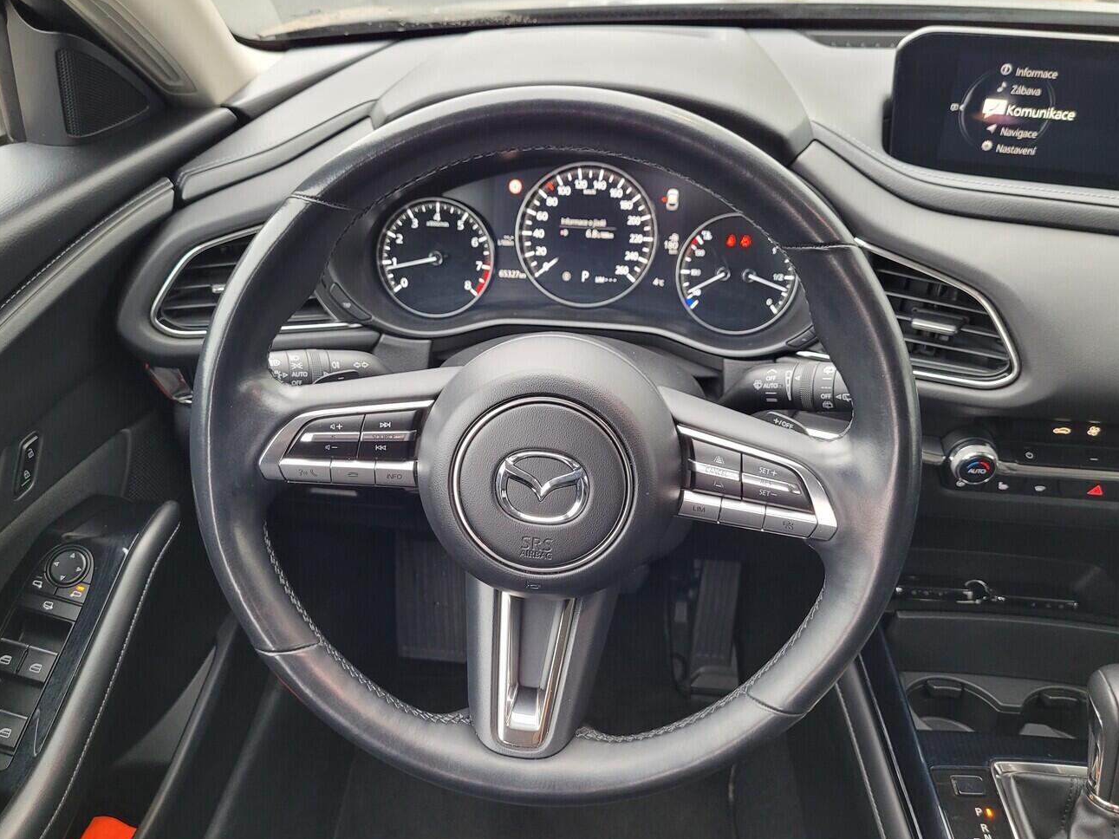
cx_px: 566
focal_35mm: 29
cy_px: 432
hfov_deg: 61.7
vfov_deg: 48.2
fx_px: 937
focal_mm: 5.4
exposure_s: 1/50
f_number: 1.8
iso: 160
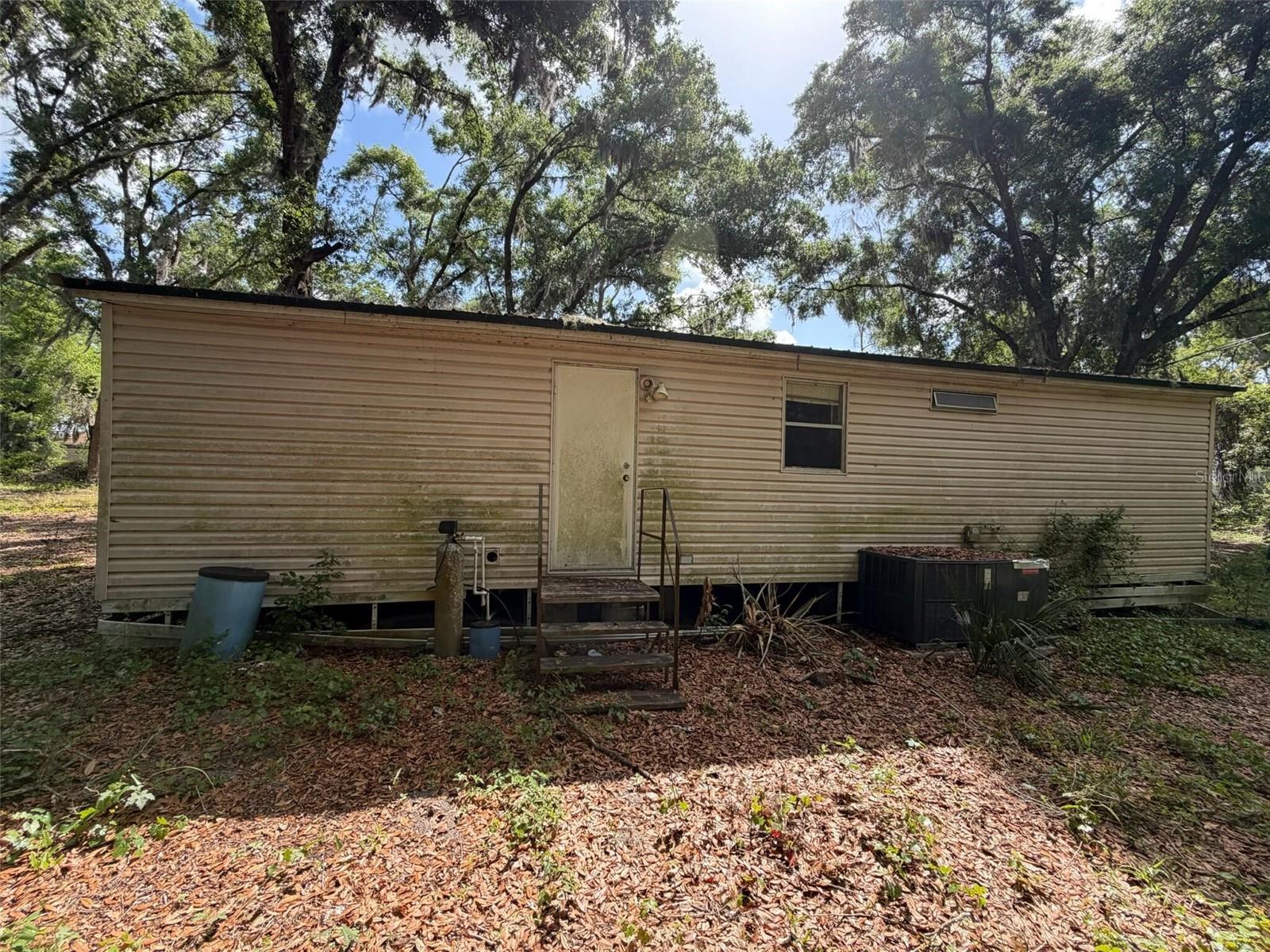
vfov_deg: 85.7
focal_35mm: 14
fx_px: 514
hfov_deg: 102.1
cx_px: 635
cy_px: 476
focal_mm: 2.22
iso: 50
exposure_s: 1/502
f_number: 2.2
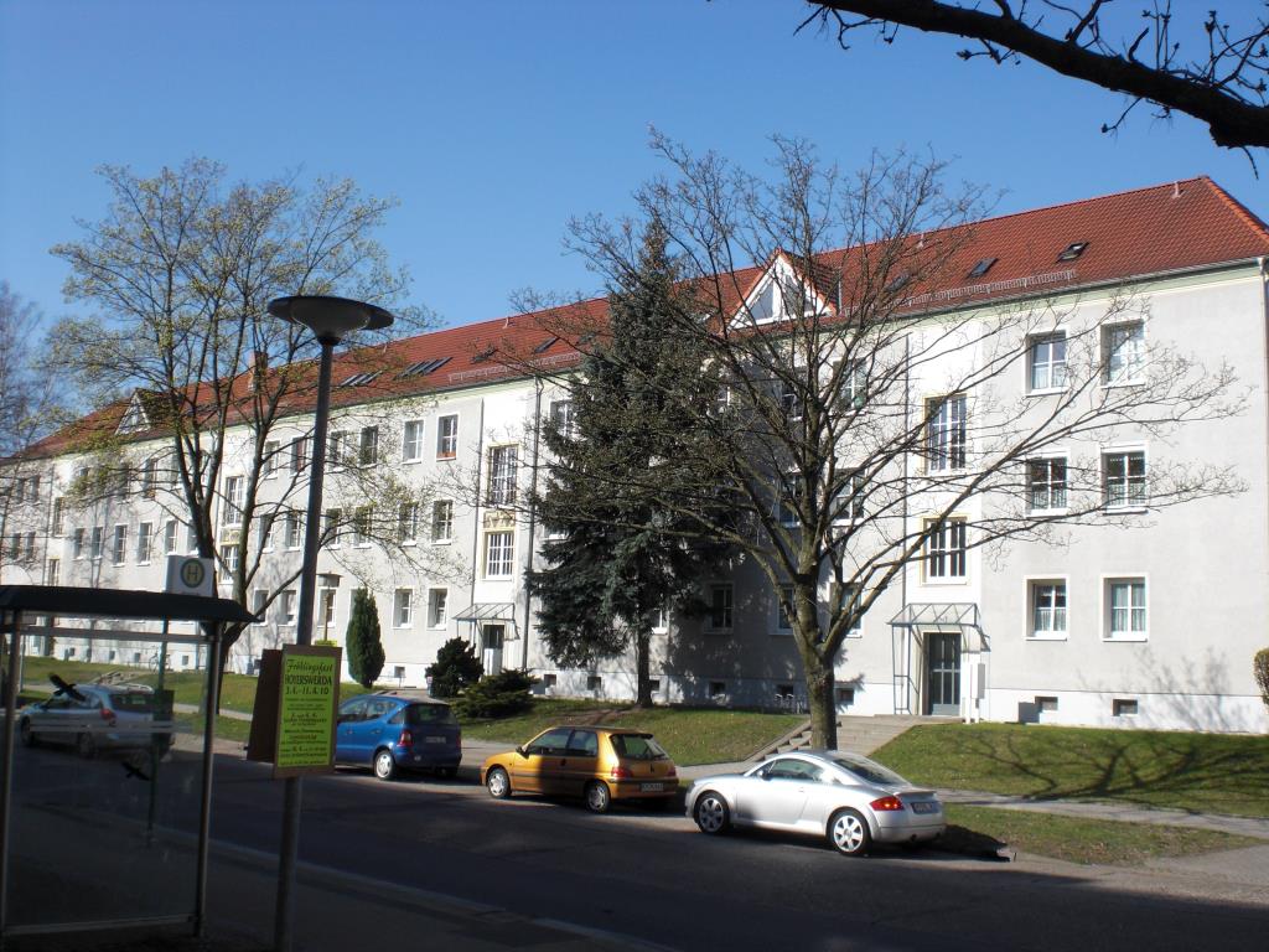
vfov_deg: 37.7
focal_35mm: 38
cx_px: 634
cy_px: 476
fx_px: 1393
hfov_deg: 49.0
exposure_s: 1/320
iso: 64
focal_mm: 6.3
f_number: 5.6
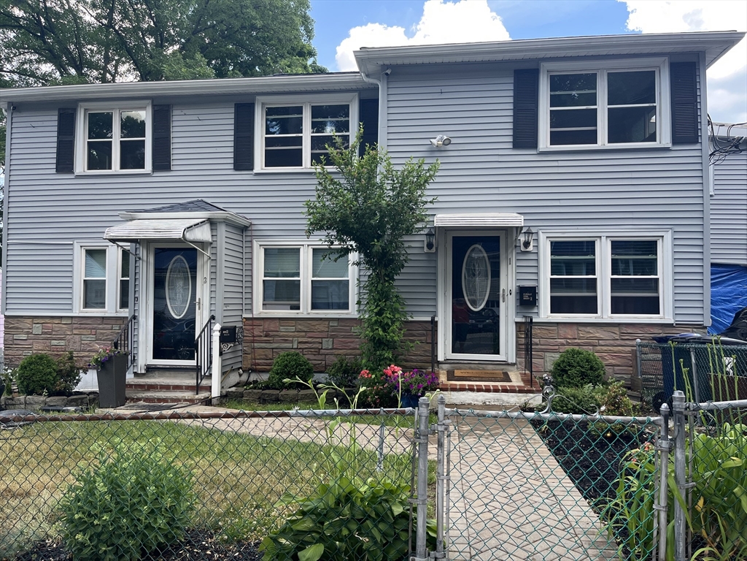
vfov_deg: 53.1
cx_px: 374
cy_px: 280
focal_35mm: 26
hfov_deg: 67.3
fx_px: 561
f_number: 1.6
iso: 50
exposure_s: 1/475
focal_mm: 5.1
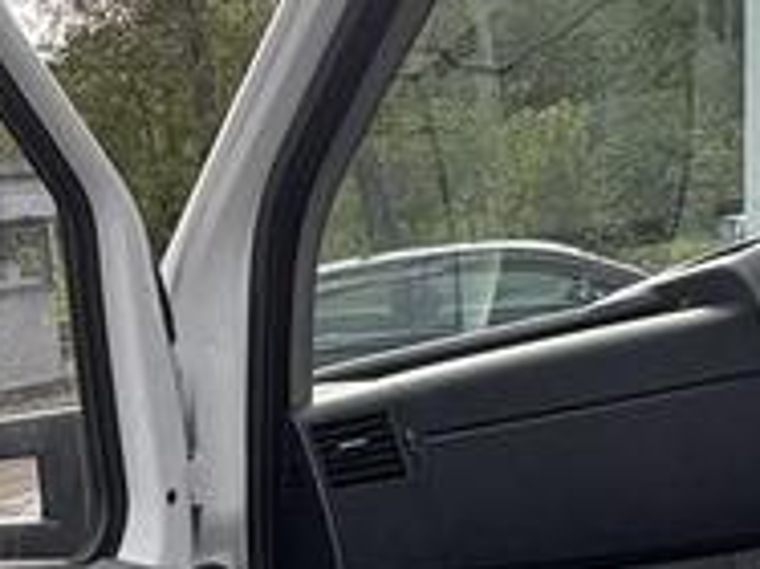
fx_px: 1470
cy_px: 585
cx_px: -175
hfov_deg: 25.7
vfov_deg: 21.1
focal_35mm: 67
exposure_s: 1/384
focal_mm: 2.22
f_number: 2.2
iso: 40
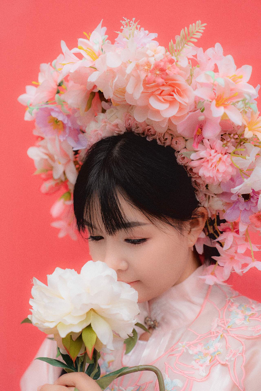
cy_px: 196
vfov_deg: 29.7
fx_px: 739
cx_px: 130
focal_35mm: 68
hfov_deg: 20.0
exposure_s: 1/320
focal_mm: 68
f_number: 2.8
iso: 100
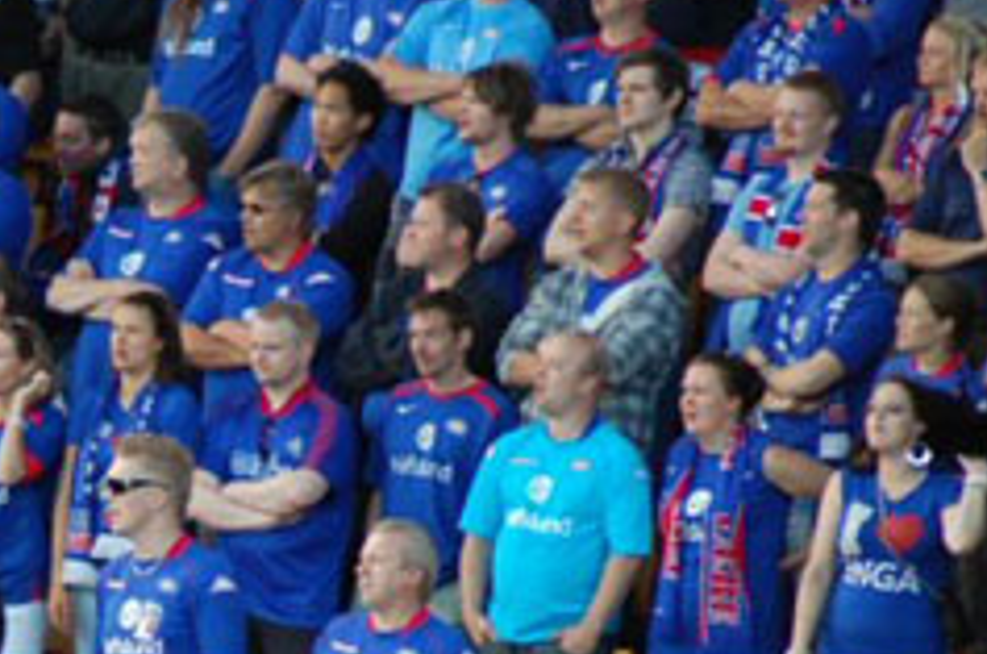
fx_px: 29304
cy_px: 617
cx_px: 40
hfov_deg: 1.9
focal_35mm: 1071
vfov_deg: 1.3
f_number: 5.6
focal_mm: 300
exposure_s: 1/250
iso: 800
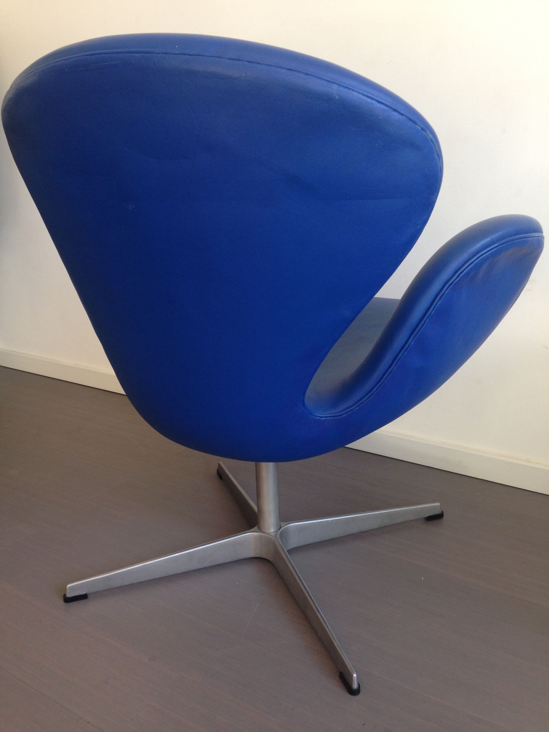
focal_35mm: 33
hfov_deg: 42.9
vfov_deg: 55.4
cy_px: 366
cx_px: 274
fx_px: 698
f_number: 2.4
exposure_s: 1/24
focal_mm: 4.12
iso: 50
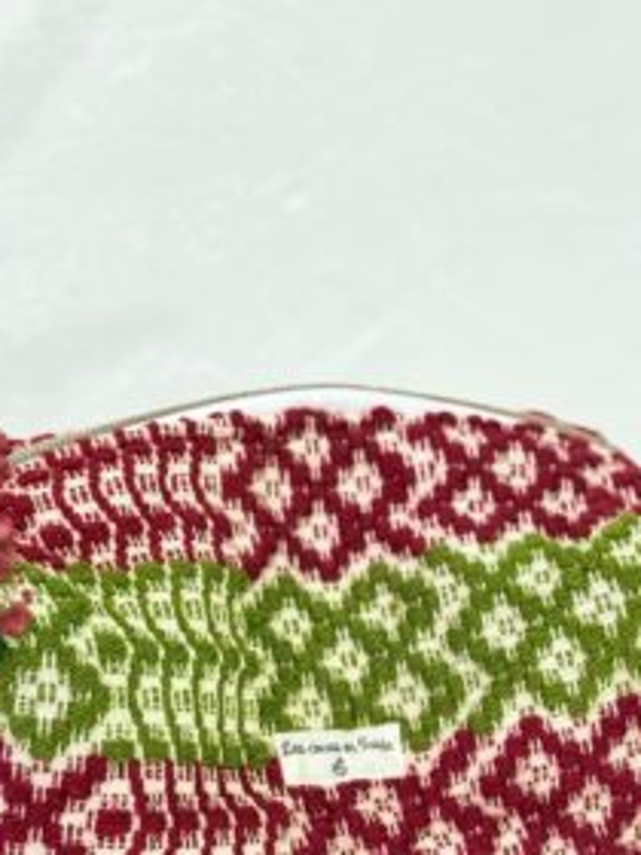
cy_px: 537
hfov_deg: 19.9
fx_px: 1827
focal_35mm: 74
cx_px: 256
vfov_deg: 26.2
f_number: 1.78
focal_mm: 6.76
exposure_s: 1/50
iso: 160
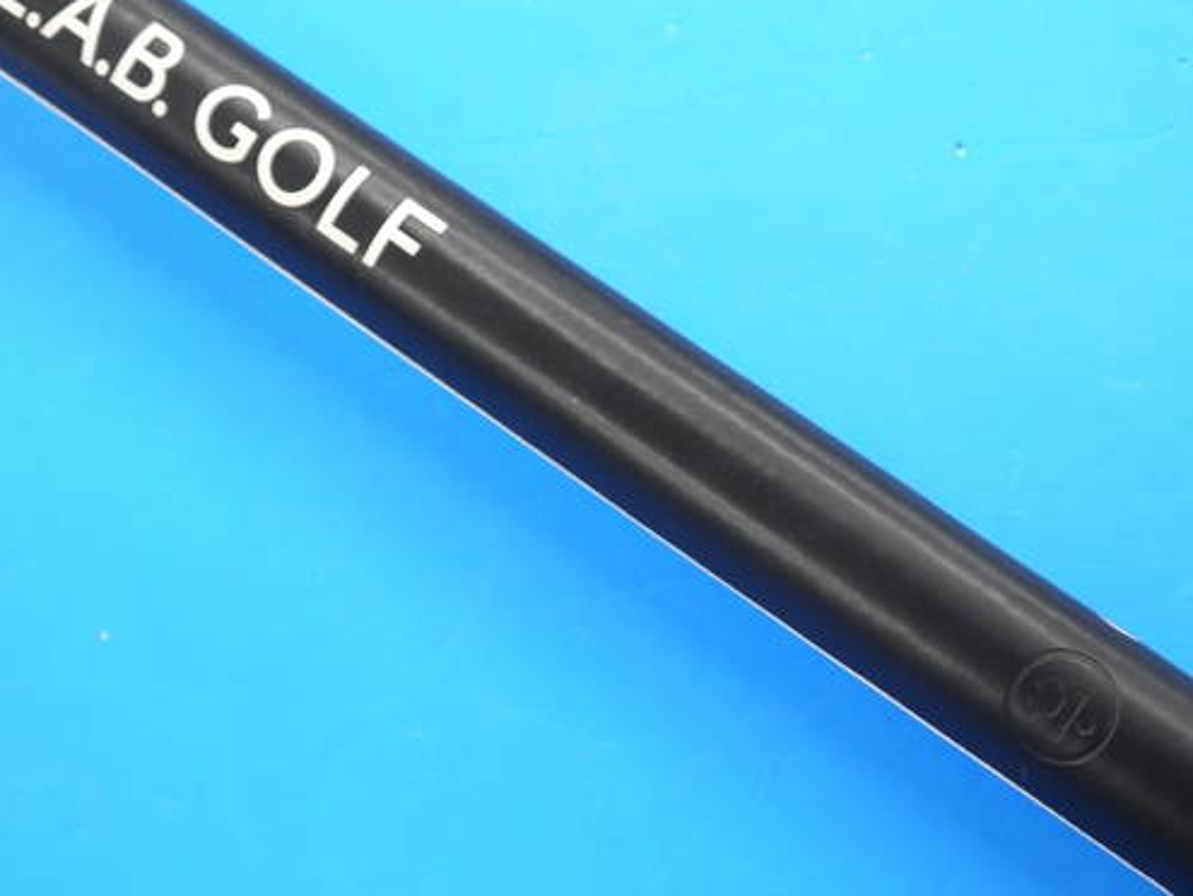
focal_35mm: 62
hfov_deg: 31.2
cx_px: 615
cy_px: 414
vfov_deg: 23.7
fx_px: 2138
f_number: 4.5
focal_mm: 24
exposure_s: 1/125
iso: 800
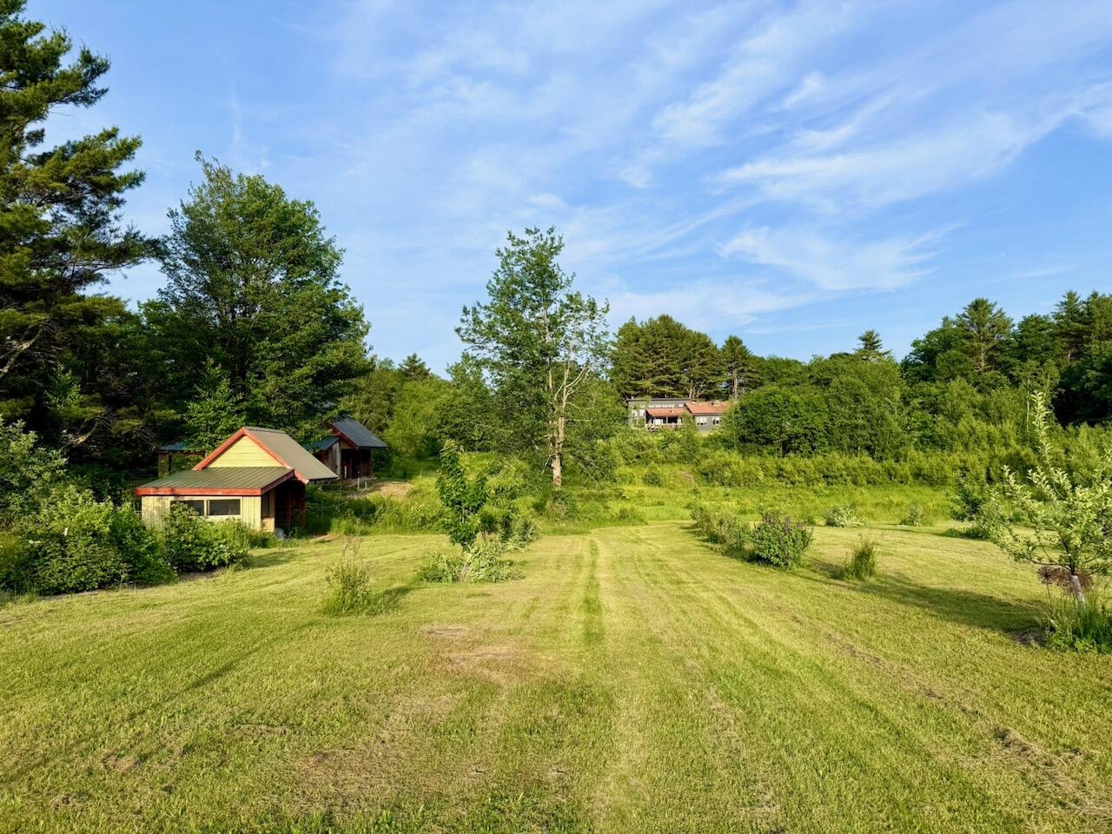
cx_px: 556
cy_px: 417
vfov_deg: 56.8
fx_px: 771
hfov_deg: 71.6
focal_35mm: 24
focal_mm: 6.76
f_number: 1.78
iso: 80
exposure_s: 1/2801
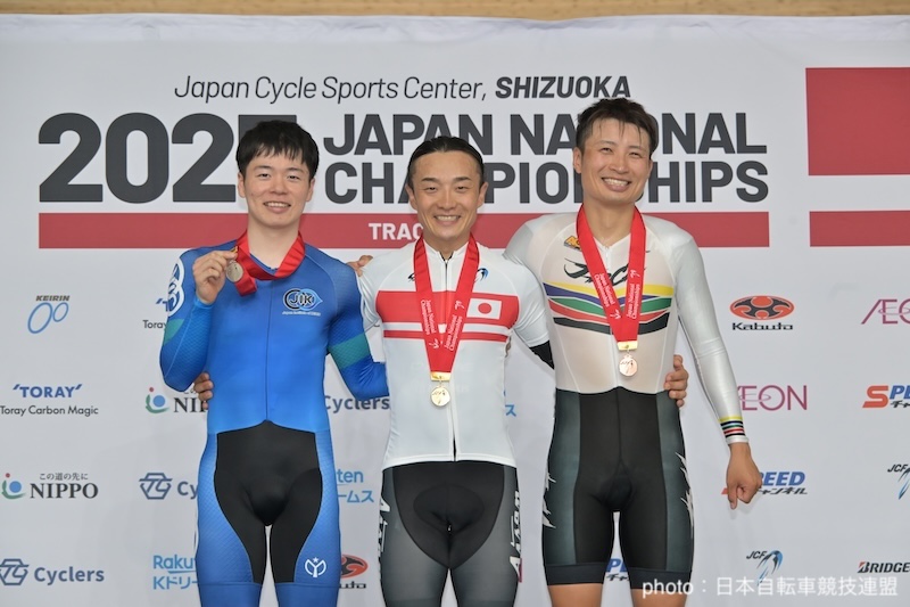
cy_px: 304
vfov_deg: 13.0
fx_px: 2653
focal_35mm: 105
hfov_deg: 19.5
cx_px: 455
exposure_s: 1/160
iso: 1250
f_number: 8
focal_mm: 105
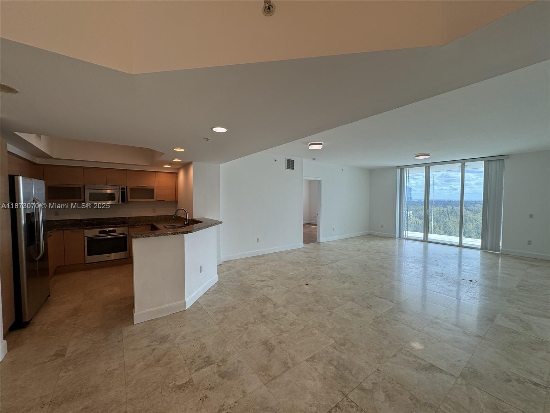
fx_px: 222
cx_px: 275
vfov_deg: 85.7
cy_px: 206
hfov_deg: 102.1
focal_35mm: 14
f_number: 2.2
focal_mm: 2.22
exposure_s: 1/159
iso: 40
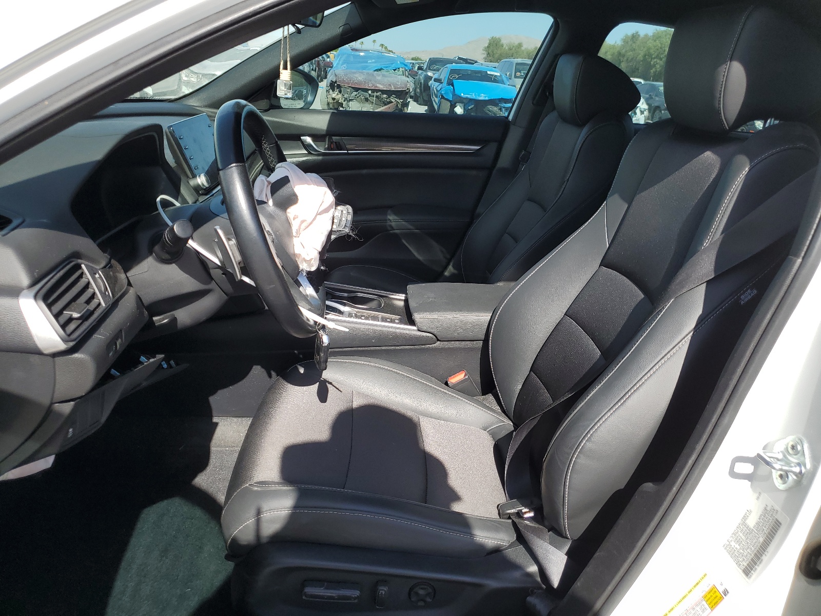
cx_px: 410
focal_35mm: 26
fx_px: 617
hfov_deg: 67.3
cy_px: 308
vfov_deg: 53.1
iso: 50
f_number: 1.5
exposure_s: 1/1429
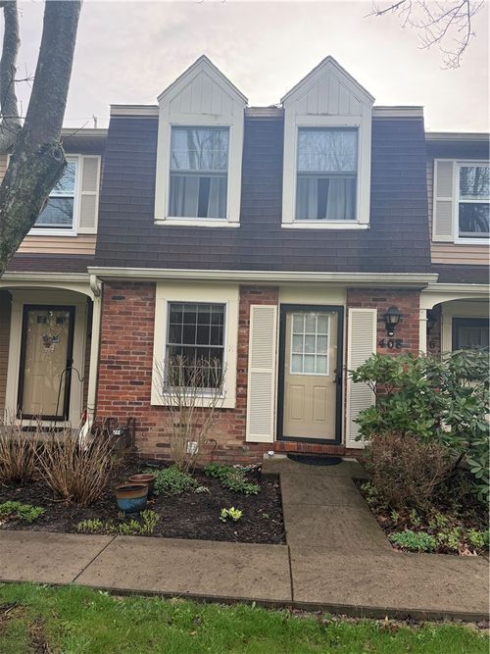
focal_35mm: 24
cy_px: 327
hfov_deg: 56.8
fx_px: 453
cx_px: 245
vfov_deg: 71.6
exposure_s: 1/1046
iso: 100
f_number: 1.78
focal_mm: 6.76
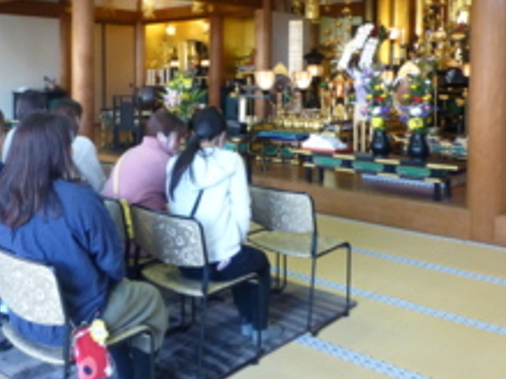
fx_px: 584
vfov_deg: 35.1
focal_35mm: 40
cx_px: 139
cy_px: 92
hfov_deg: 45.5
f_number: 3.3
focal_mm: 4.3
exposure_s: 1/13
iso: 400
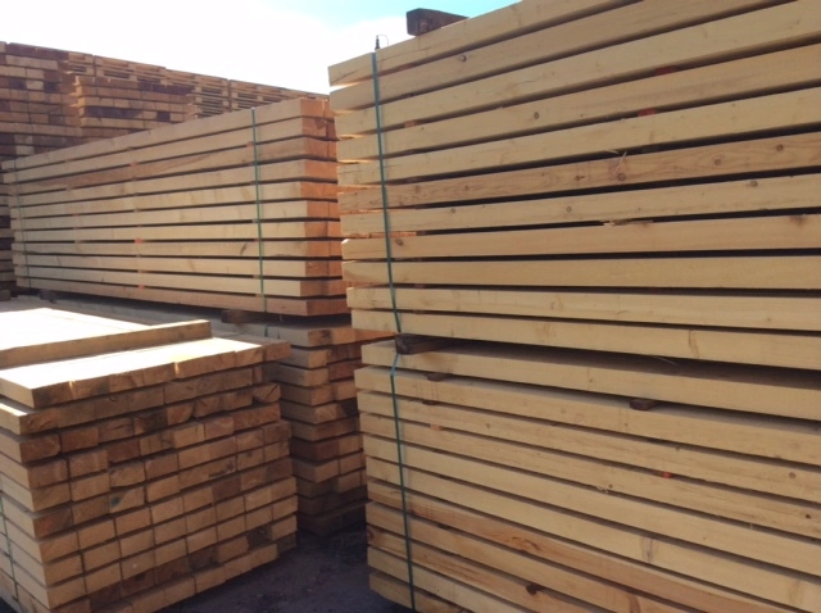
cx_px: 410
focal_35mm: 33
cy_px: 306
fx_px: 782
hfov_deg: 55.4
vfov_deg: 42.8
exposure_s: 1/841
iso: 32
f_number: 2.4
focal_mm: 3.3
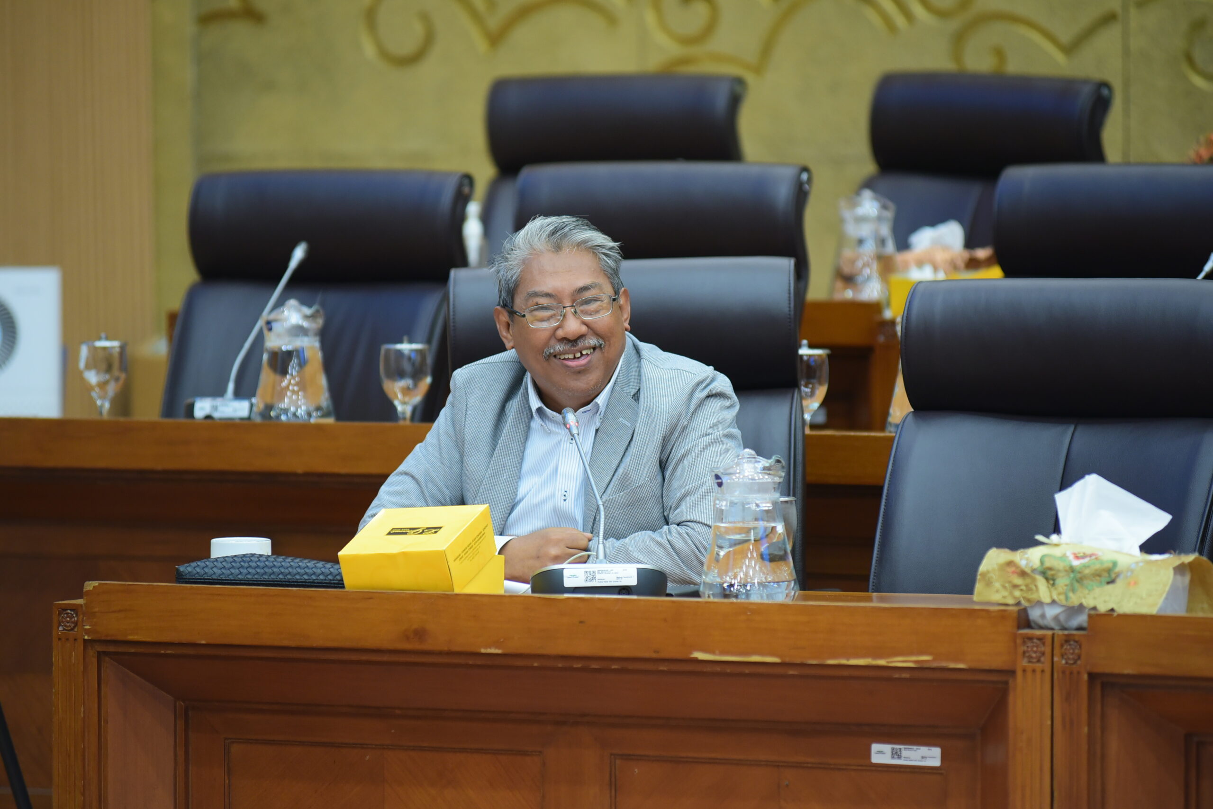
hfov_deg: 10.3
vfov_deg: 6.9
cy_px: 404
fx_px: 6739
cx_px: 606
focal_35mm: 200
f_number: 4
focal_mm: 200
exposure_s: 1/160
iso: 2000
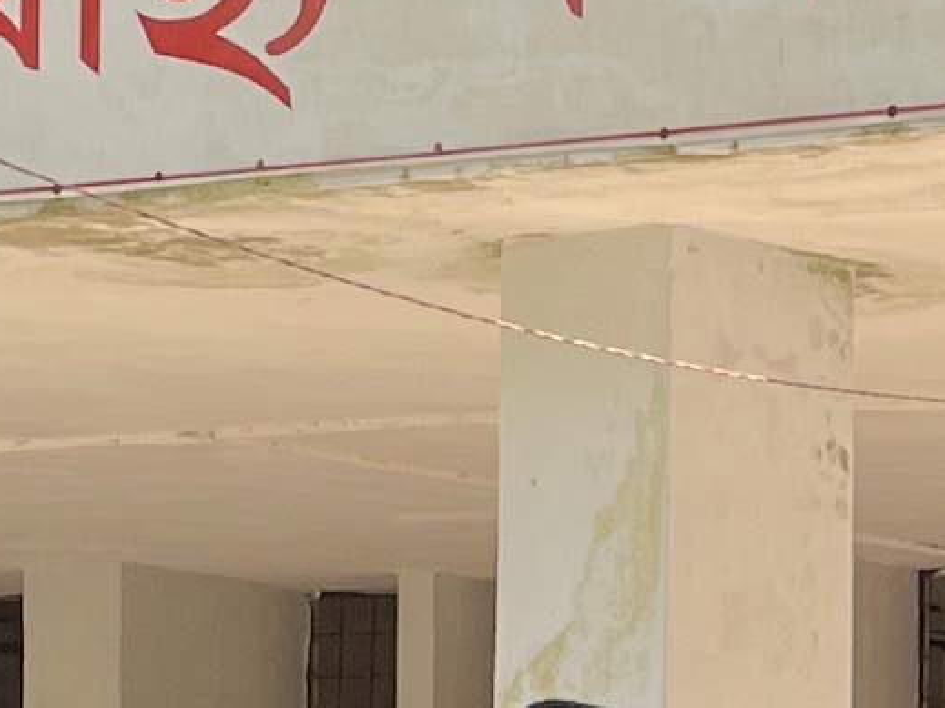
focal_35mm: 202
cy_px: 1014
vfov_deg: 7.2
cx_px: 1491
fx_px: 5513
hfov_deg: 9.5
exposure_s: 1/310
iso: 32
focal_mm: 4.2
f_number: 1.6
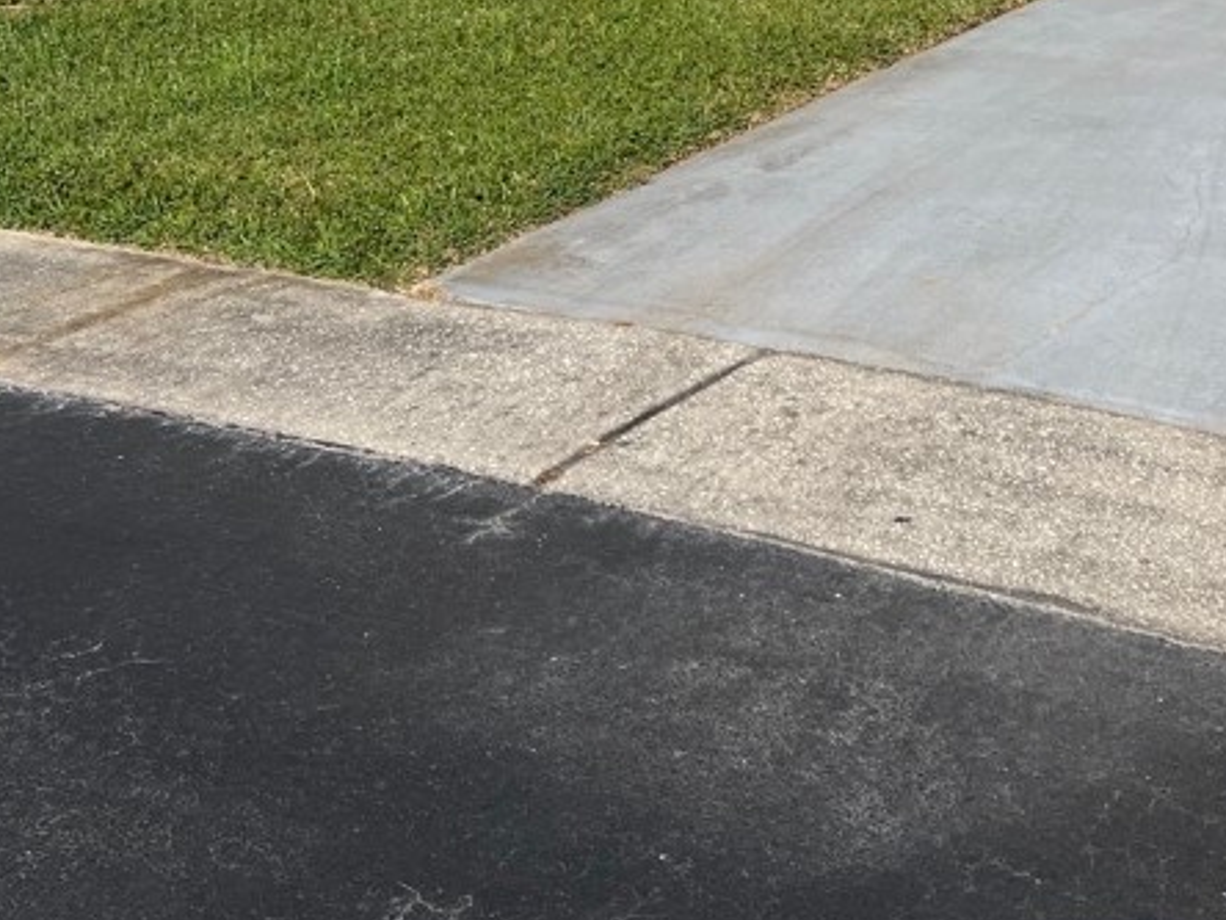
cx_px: 1024
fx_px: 2125
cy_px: -122
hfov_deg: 31.2
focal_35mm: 60
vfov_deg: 22.8
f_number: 1.5
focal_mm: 5.7
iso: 50
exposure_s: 1/8696
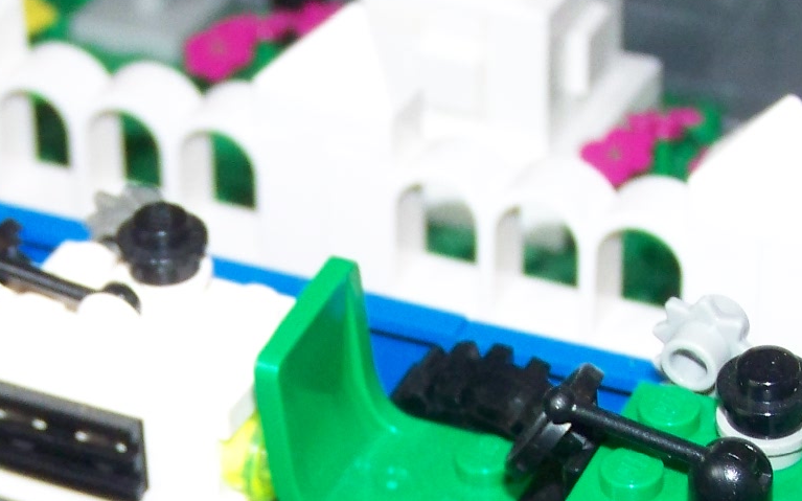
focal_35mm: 167
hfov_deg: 12.5
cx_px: 186
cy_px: 604
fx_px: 3649
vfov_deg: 7.8
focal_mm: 9.8
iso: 200
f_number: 3.2
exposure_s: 1/30
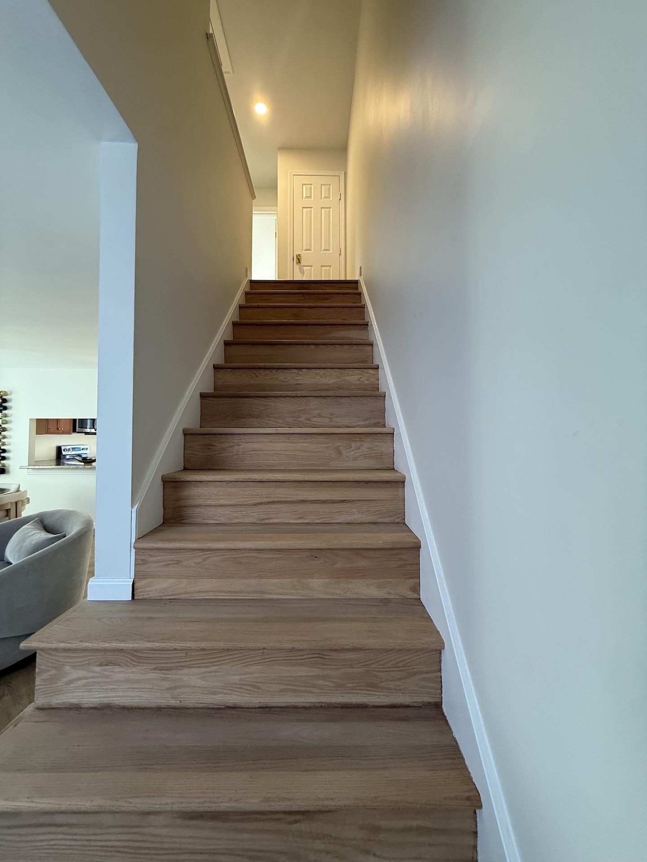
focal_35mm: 14
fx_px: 349
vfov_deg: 102.1
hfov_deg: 85.7
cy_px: 431
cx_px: 324
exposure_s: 1/60
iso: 250
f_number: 2.2
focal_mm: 2.22
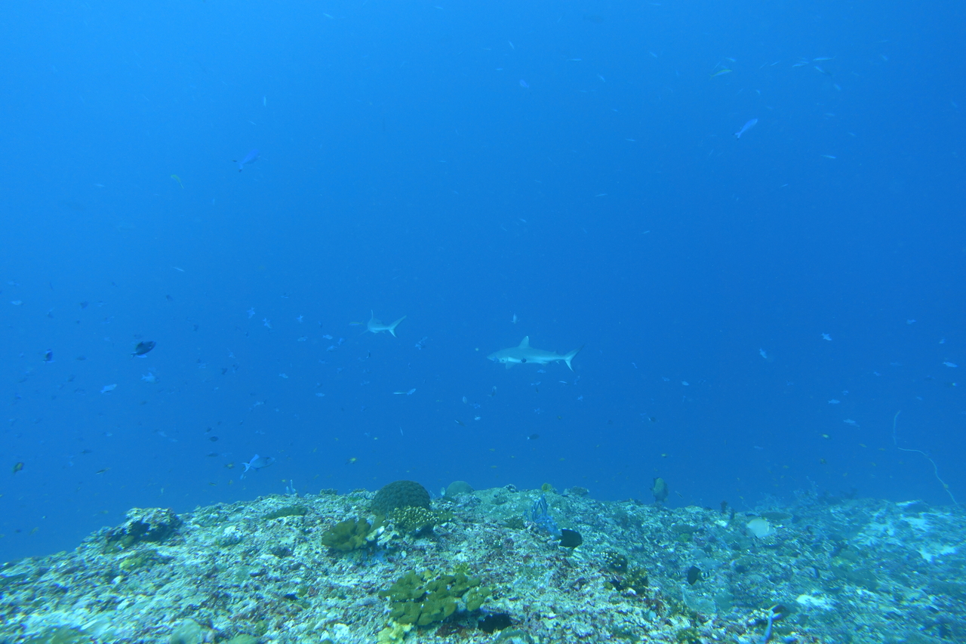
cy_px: 322
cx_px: 483
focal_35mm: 25
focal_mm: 9.33
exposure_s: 1/80
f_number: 2.8
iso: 125
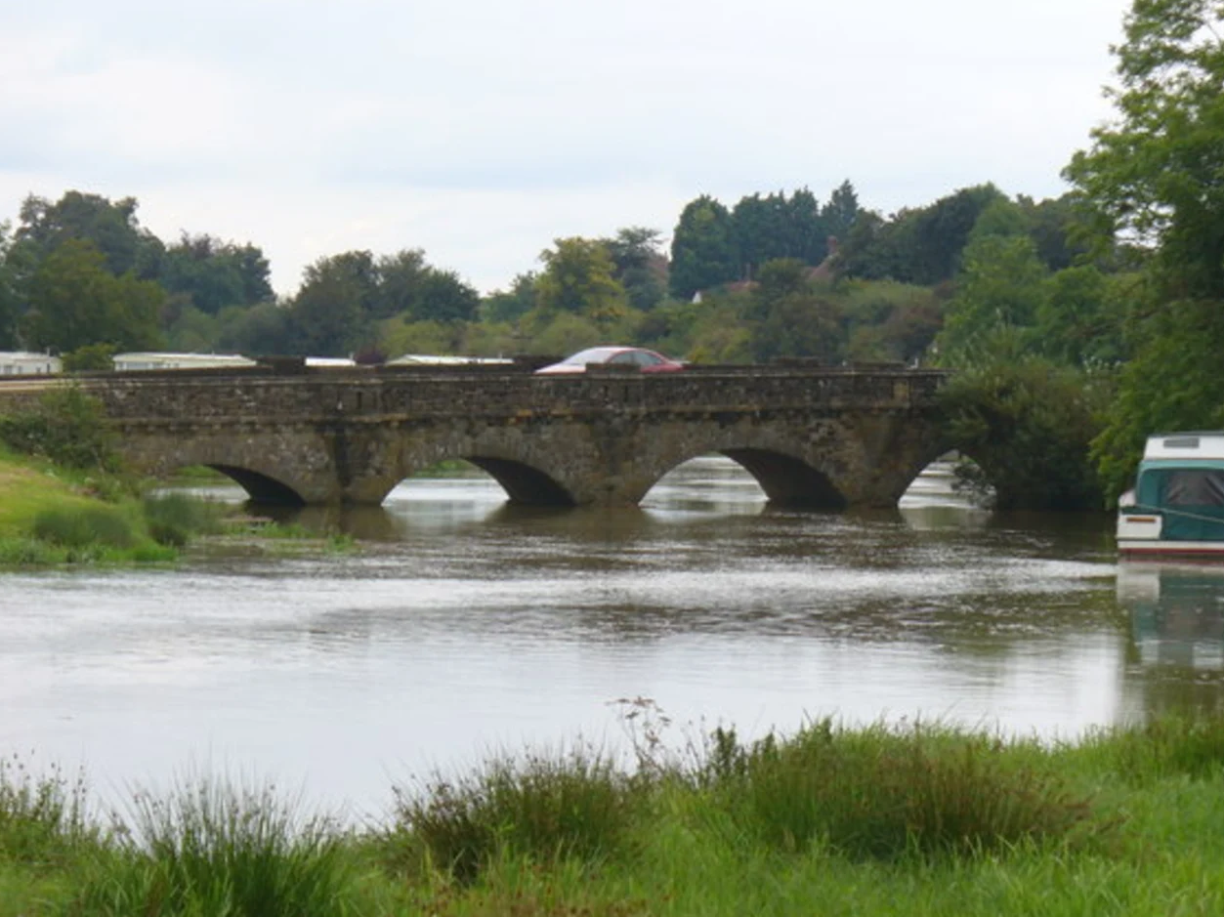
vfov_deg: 10.2
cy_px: 495
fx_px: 5161
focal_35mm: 146
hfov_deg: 13.5
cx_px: 696
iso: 80
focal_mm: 21
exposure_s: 1/125
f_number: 3.7
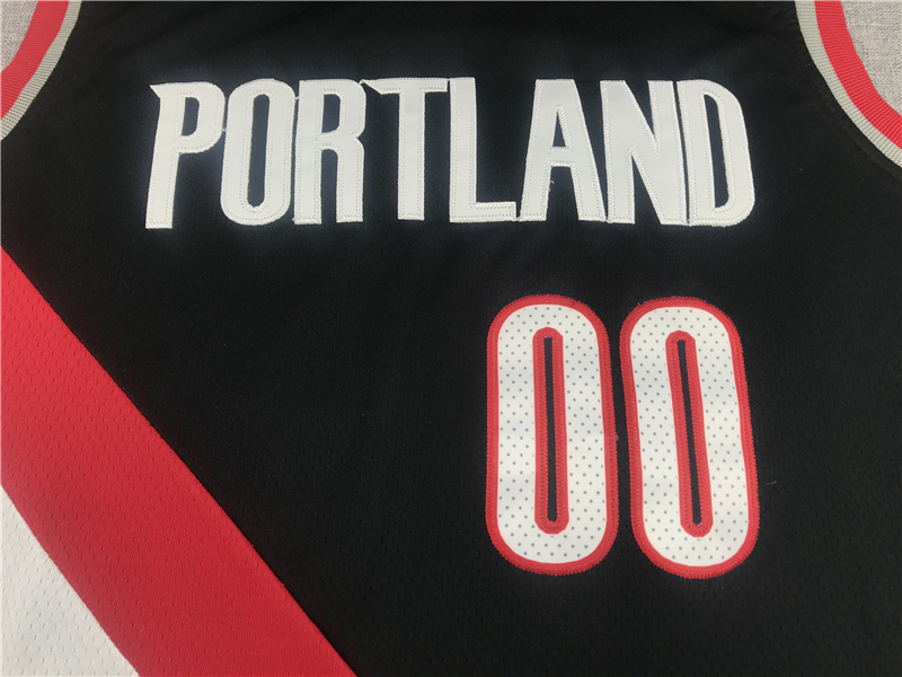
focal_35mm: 28
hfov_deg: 63.4
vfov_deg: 49.7
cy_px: 338
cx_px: 451
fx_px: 730
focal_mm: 3.99
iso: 20
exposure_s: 1/50
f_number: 1.8
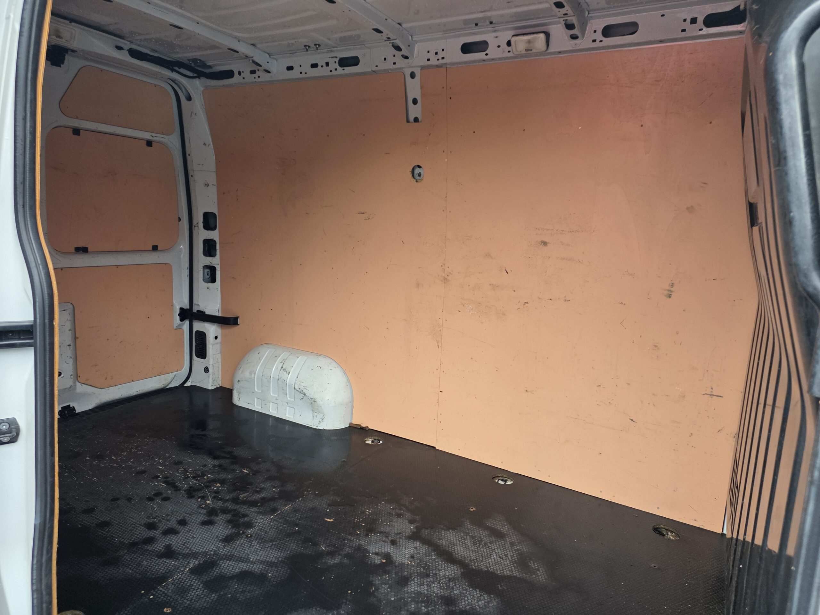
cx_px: 410
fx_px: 545
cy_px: 308
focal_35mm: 23
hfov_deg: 73.9
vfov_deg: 58.9
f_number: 1.7
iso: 160
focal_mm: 6.25
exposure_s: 1/100
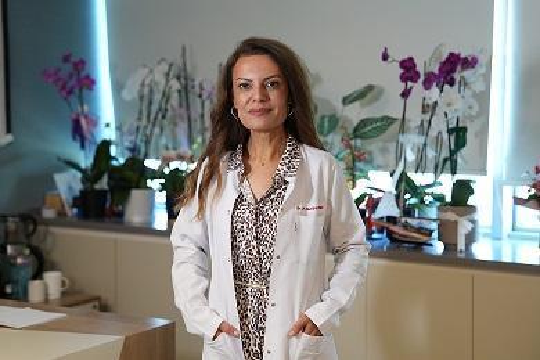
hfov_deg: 28.8
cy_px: 180
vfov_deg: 19.5
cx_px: 270
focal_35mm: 70
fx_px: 1050
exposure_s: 1/125
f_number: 2.8
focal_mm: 70
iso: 1000
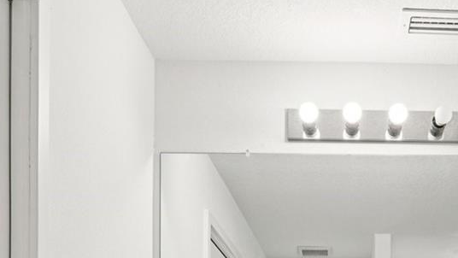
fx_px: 607
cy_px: 385
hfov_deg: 39.4
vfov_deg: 20.6
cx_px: 376
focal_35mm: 50
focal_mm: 16
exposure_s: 1/30
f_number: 8
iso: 400
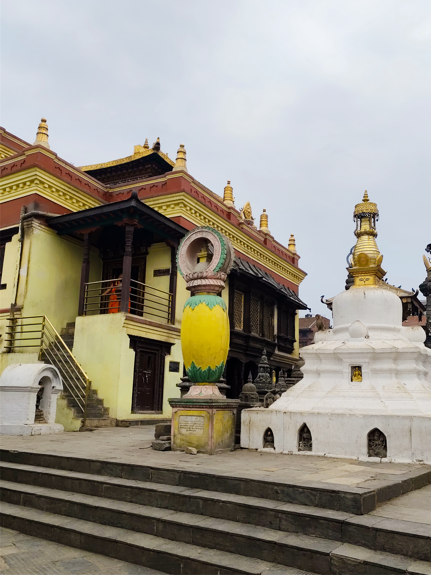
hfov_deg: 46.8
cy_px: 288
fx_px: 498
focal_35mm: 30
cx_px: 216
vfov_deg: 60.0
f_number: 1.65
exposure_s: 1/997
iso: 50
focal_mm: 6.14
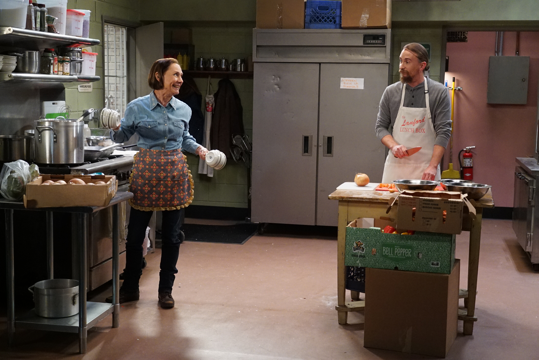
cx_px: 270
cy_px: 180
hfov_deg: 39.6
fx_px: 749
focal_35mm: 50
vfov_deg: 27.0
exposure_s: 1/160
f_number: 4
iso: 8000
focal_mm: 50
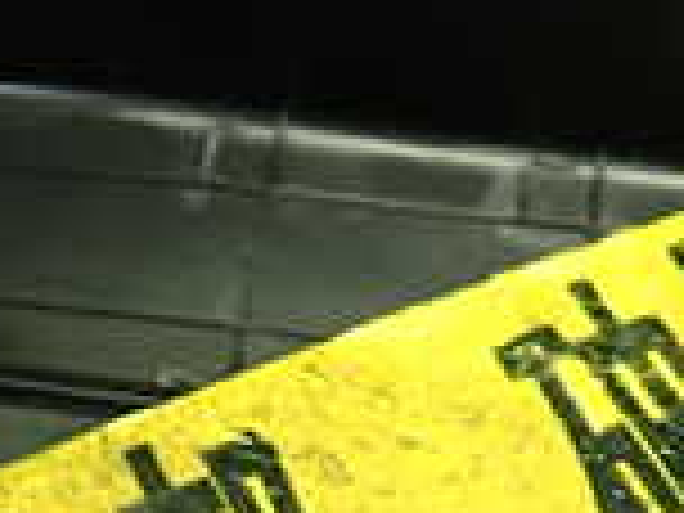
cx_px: 198
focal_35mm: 99
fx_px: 1956
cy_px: 675
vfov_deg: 14.3
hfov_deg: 19.7
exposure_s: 1/30
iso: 200
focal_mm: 4.5
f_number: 2
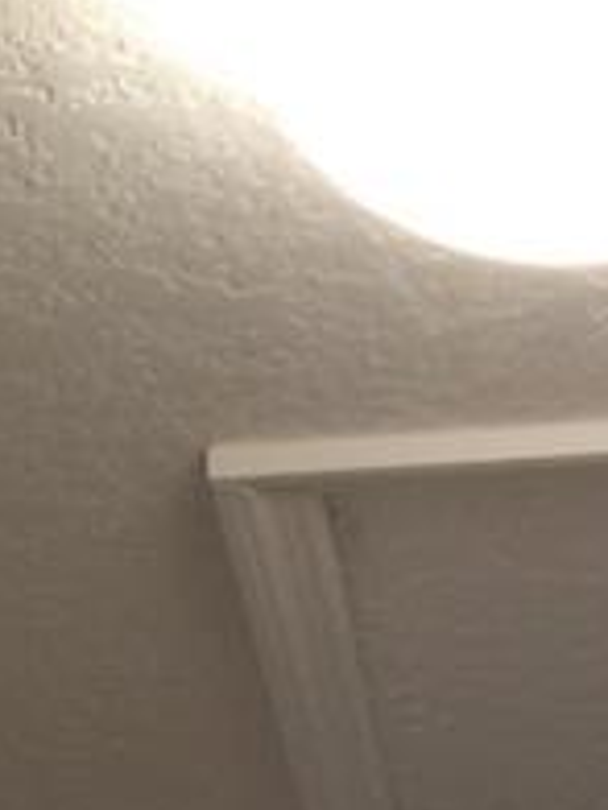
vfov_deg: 9.1
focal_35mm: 178
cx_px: 331
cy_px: 2385
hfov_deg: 8.3
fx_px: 4169
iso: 100
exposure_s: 1/30
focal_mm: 4.15
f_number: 2.2
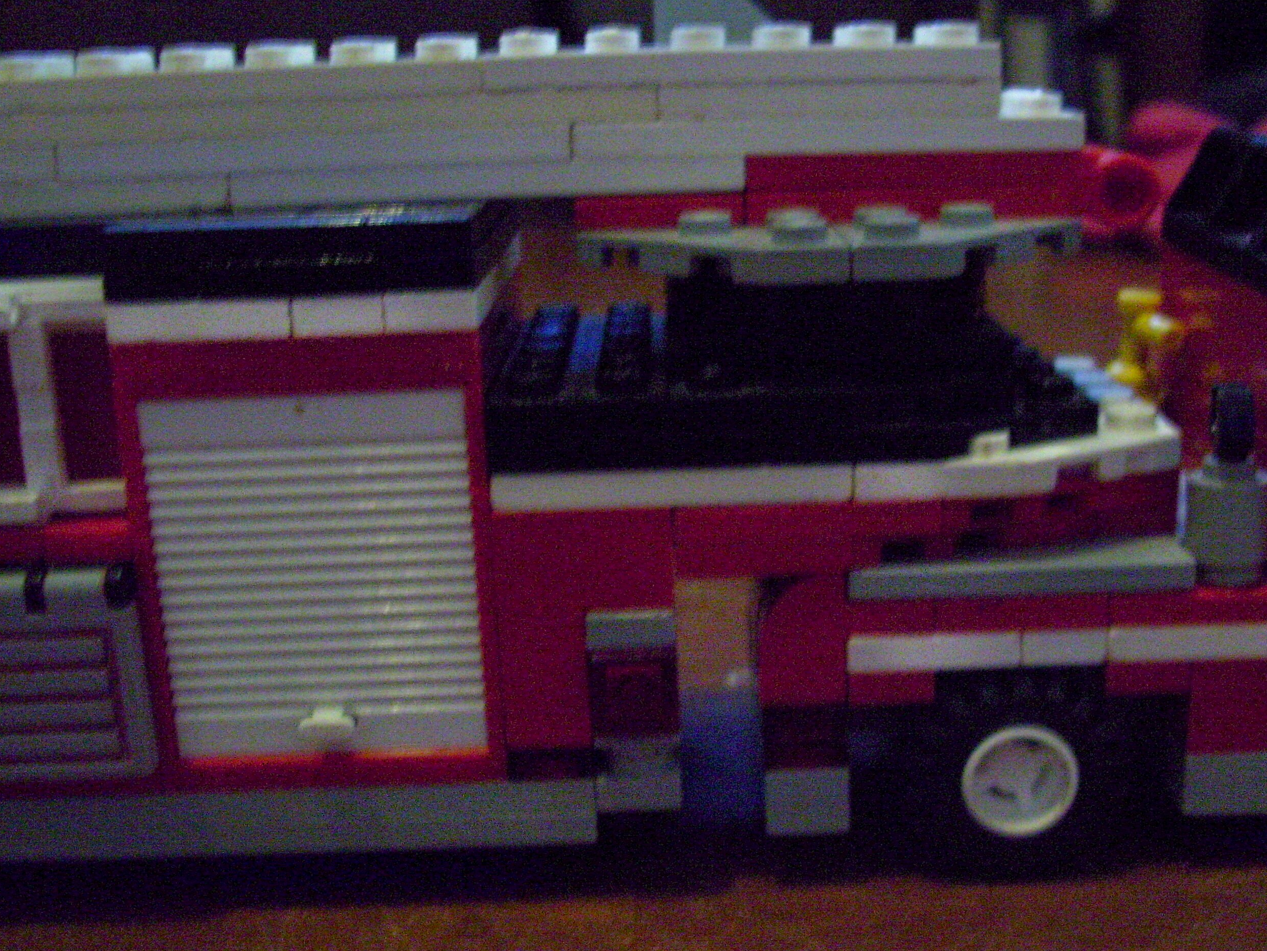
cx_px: 807
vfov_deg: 32.2
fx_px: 1647
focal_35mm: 45
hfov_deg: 41.7
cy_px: 512
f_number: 2.9
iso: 160
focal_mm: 5.7
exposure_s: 1/8
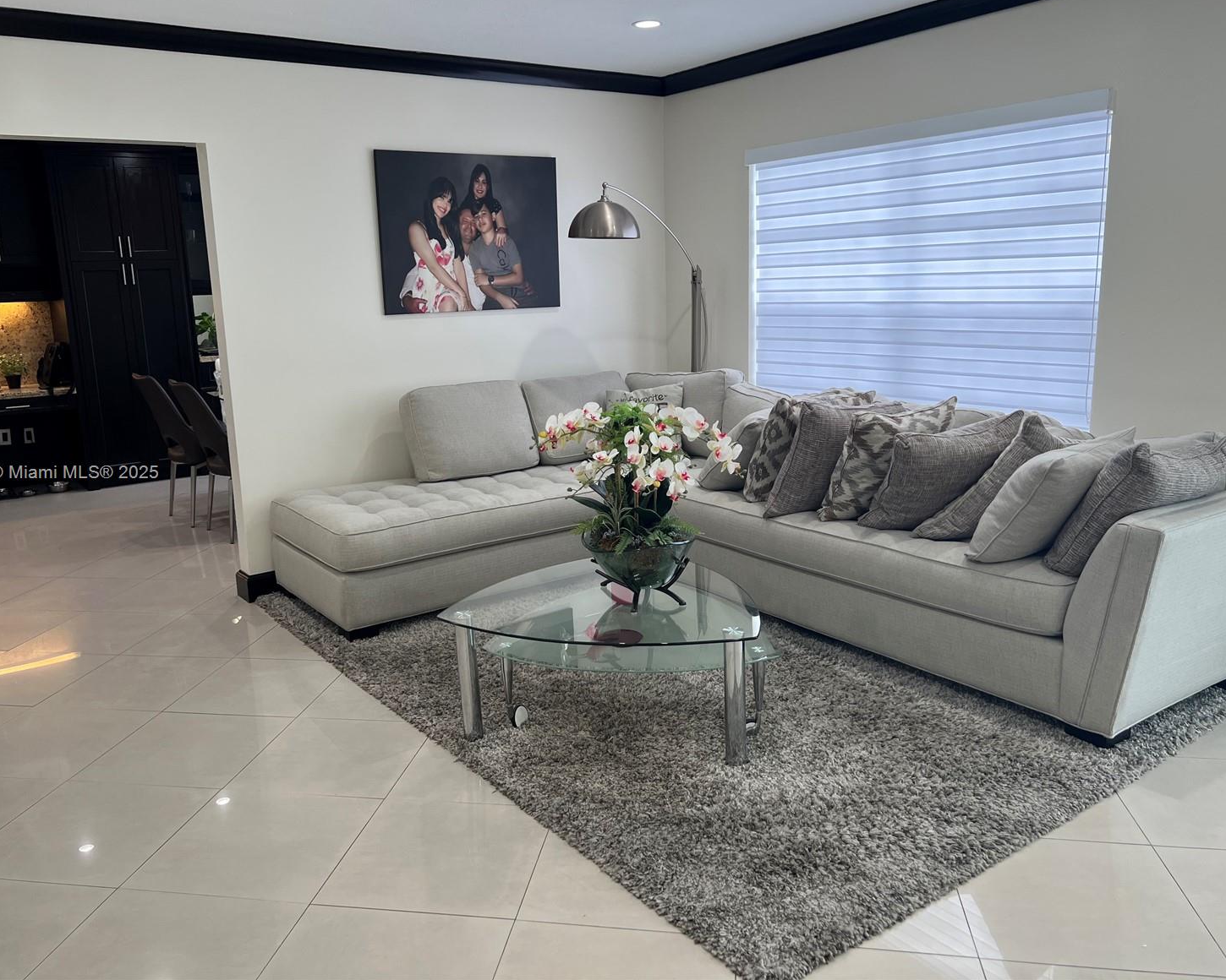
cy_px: 474
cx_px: 565
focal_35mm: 28
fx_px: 1016
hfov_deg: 62.1
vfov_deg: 51.5
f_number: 1.5
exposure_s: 1/120
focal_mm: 5.7
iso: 64
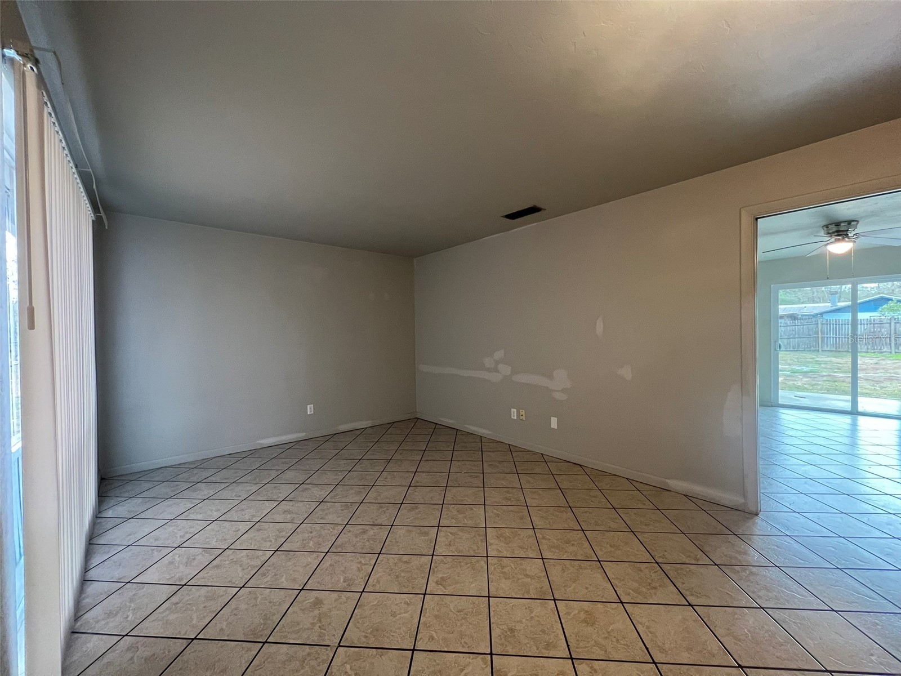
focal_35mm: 13
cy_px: 338
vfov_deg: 89.9
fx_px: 338
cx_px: 450
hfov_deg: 106.2
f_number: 1.8
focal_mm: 1.57
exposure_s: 1/60
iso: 400
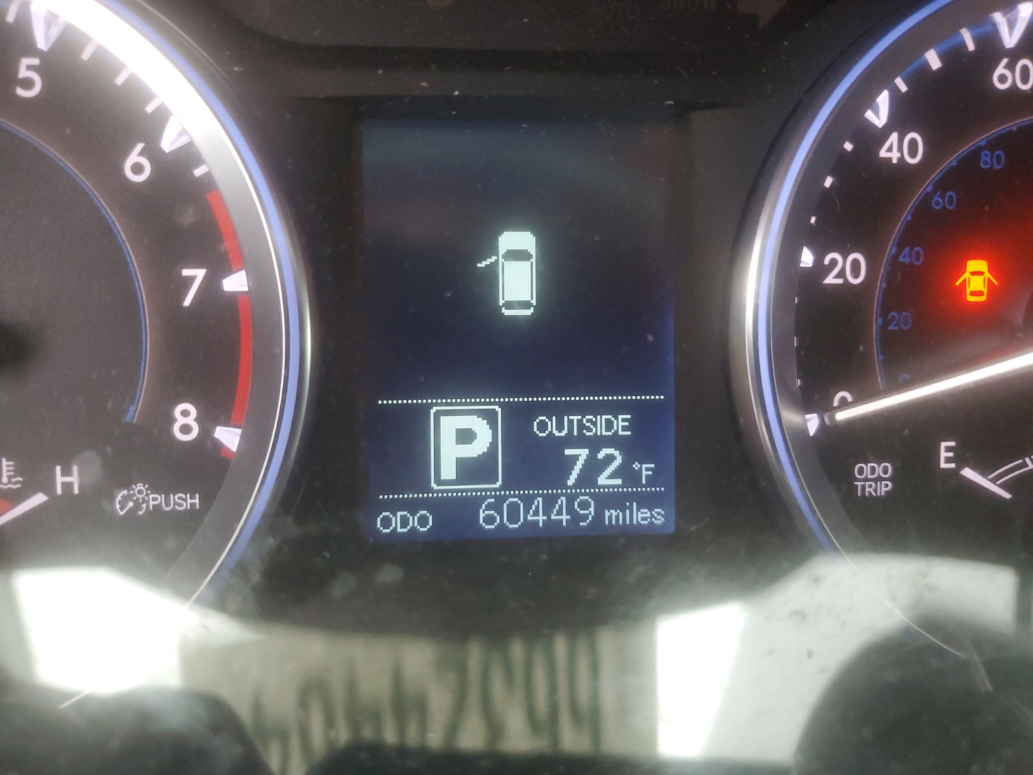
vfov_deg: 53.1
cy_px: 388
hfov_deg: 67.3
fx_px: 776
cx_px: 516
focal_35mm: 26
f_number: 1.5
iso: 206
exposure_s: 1/50
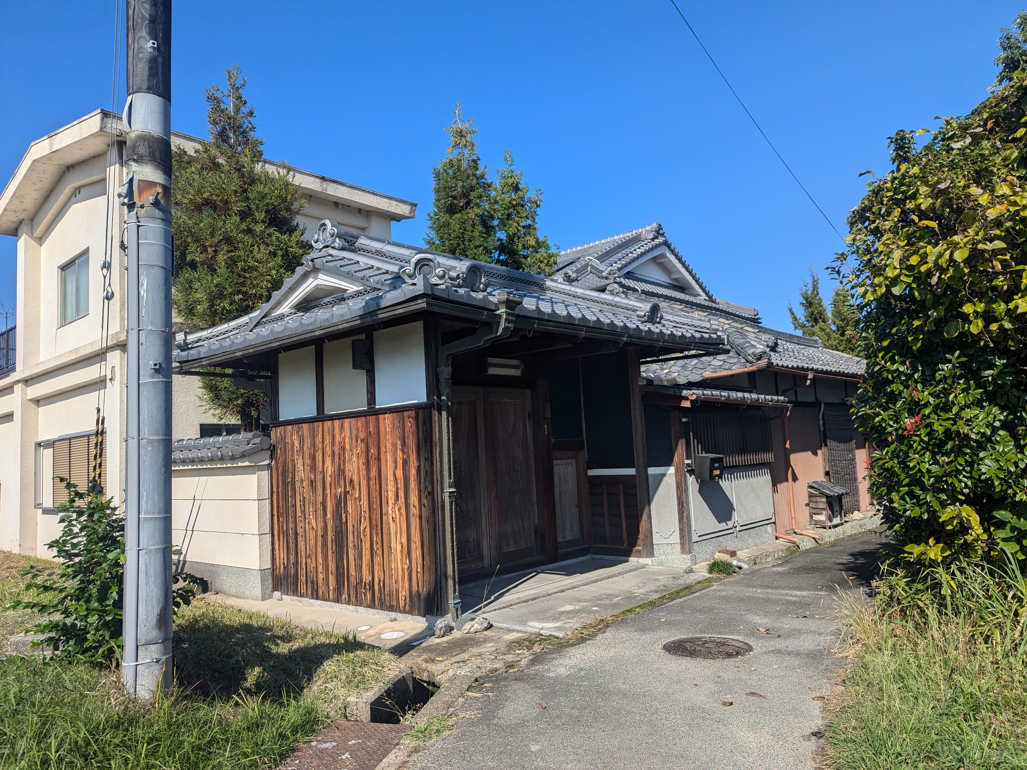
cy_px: 385
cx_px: 514
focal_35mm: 24
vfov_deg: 56.8
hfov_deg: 71.6
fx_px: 712
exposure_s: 1/3058
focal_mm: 6.81
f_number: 1.85
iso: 45
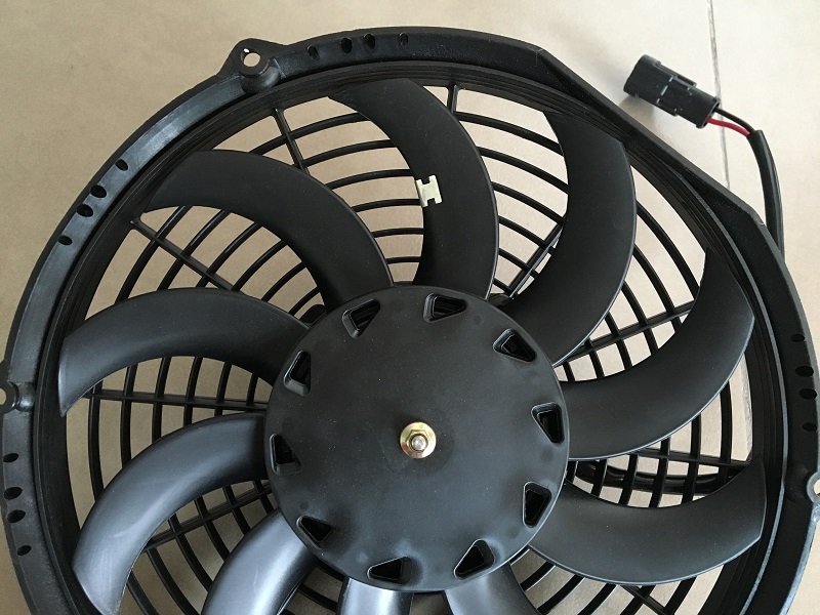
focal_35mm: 29
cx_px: 410
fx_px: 687
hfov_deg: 61.7
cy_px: 308
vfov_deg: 48.2
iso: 200
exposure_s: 1/20
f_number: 2.2
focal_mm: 4.15
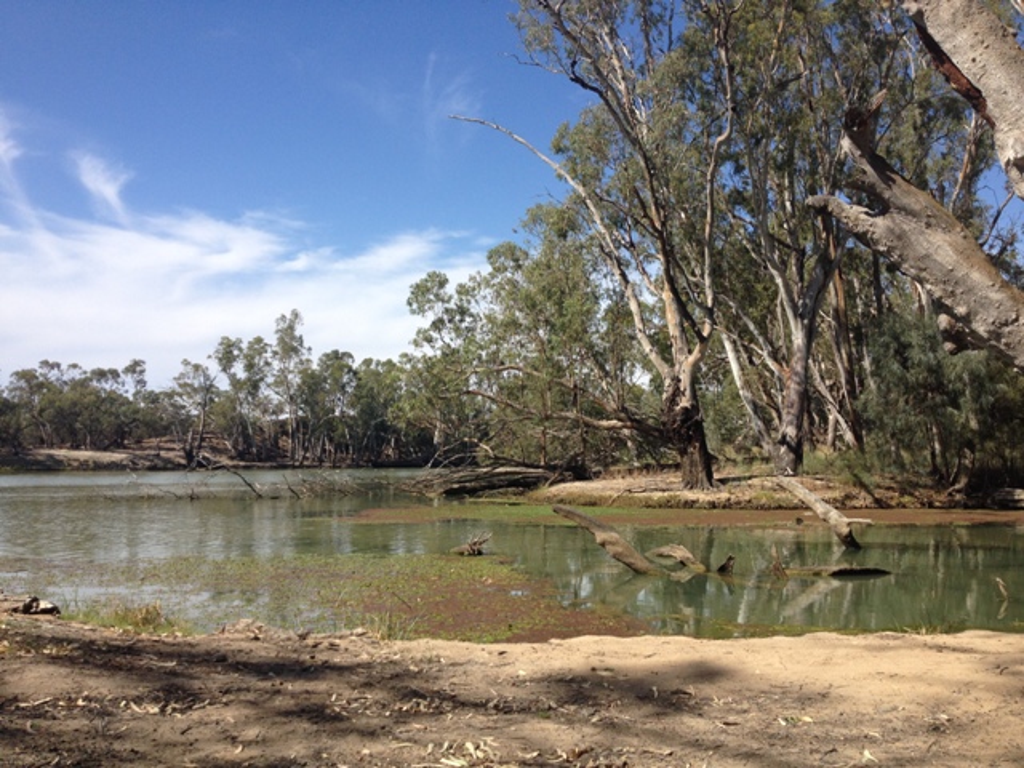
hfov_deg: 52.6
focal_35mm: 35
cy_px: 384
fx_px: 1035
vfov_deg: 40.7
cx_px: 512
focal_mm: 4.28
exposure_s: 1/1727
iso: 50
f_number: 2.4
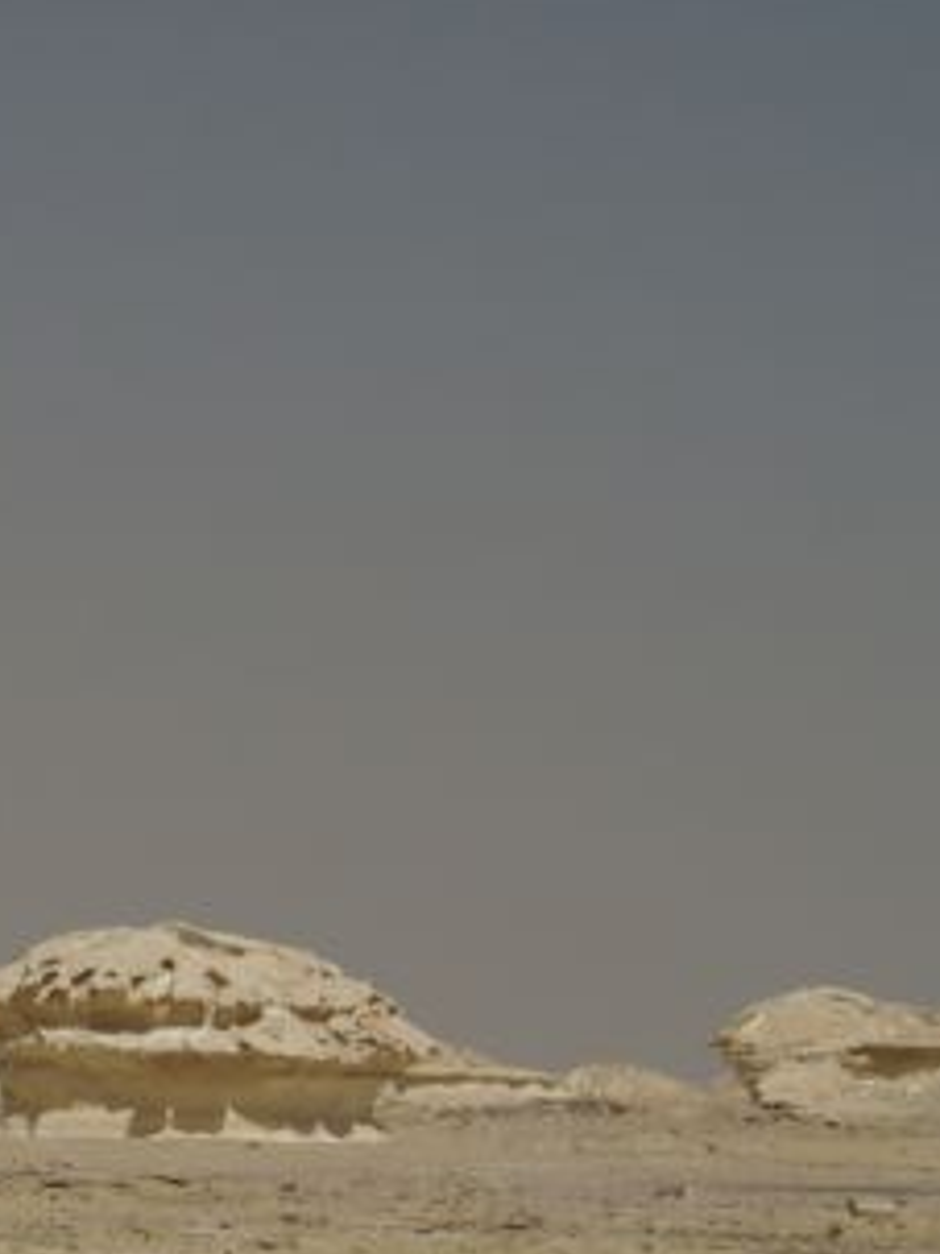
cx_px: -451
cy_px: 1012
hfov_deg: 5.5
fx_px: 9674
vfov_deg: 7.4
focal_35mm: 267
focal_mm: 70
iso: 100
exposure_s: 1/320
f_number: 9
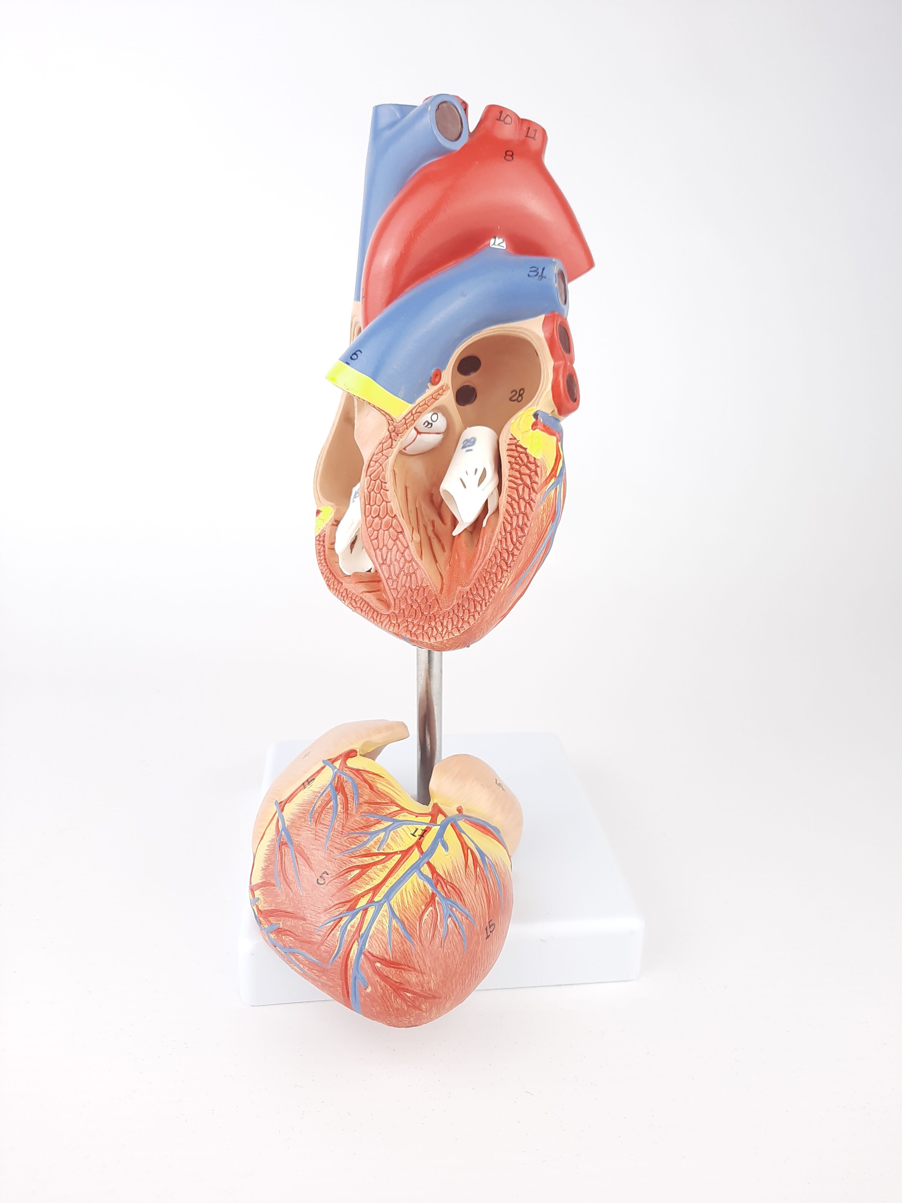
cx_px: 451
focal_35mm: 25
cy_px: 602
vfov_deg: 69.4
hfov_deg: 54.9
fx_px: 869
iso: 40
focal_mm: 4.6
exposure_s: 1/100
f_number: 2
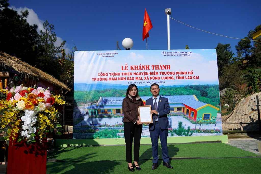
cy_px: 87
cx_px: 130
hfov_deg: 67.4
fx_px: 196
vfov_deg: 47.9
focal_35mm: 27
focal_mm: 18
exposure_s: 1/1600
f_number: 5
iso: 100
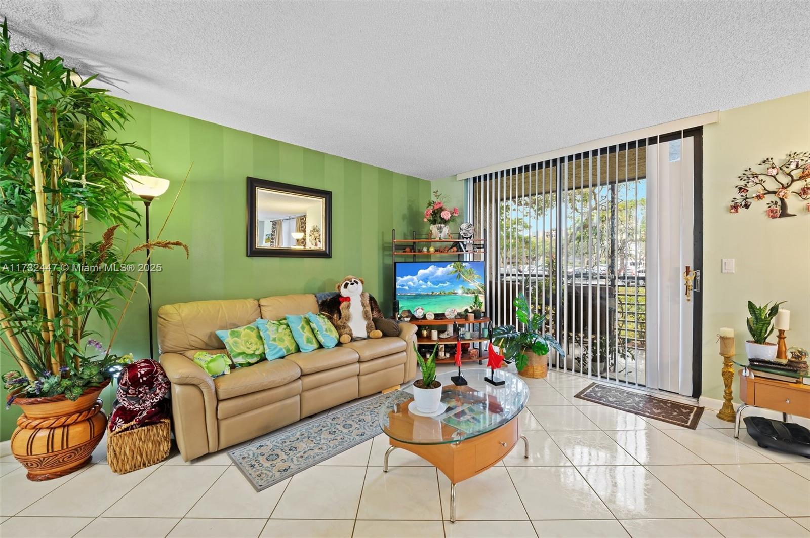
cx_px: 405
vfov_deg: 81.1
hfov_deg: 104.3
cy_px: 269
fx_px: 315
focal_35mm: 14
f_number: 8
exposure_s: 1.6
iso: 200
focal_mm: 14
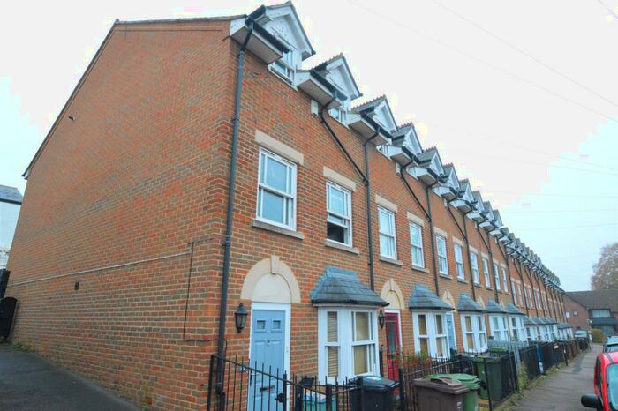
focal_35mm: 21
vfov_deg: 59.4
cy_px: 206
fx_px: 360
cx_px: 309
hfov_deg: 81.2
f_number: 10
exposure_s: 1/400
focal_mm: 14
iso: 3200
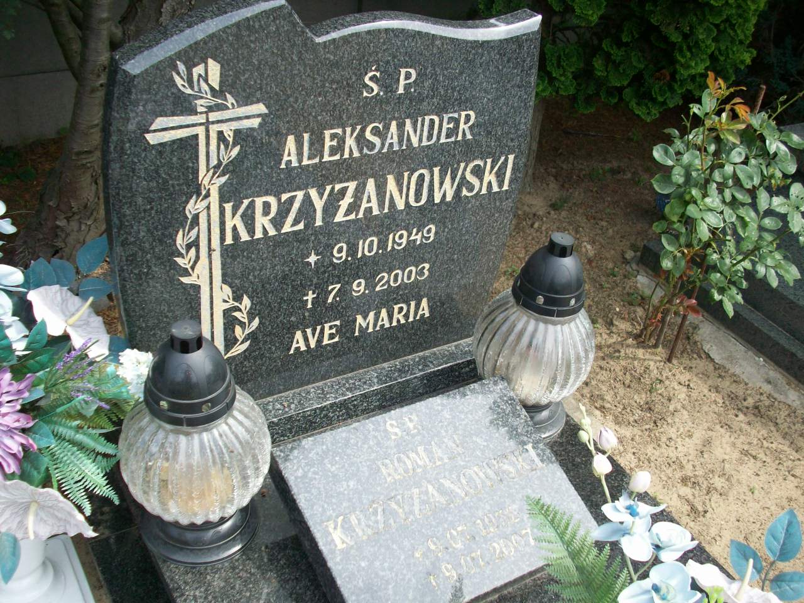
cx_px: 402
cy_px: 302
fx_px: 859
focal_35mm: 37
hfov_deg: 50.1
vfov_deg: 38.7
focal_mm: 6.2
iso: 80
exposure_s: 1/362
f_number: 2.8
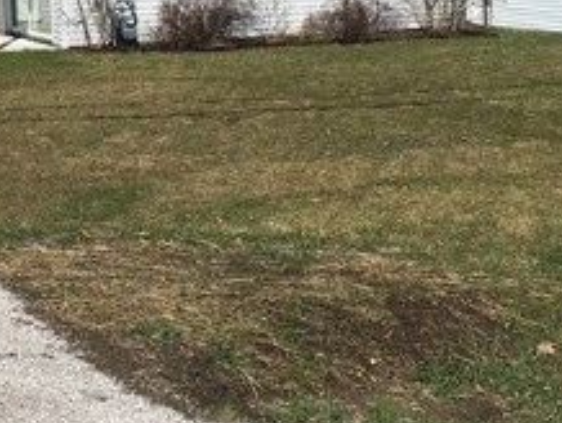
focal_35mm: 102
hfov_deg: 18.5
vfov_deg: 14.4
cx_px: -59
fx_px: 1658
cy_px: 23
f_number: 2.2
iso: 25
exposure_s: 1/2849
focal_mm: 4.15
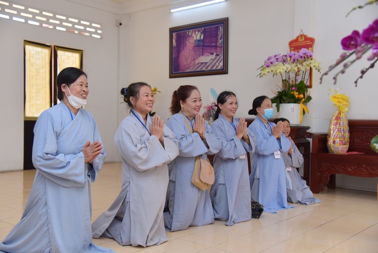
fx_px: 399
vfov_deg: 35.1
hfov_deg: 50.7
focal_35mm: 38
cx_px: 189
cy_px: 126
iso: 400
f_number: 4
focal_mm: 38
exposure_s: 1/160
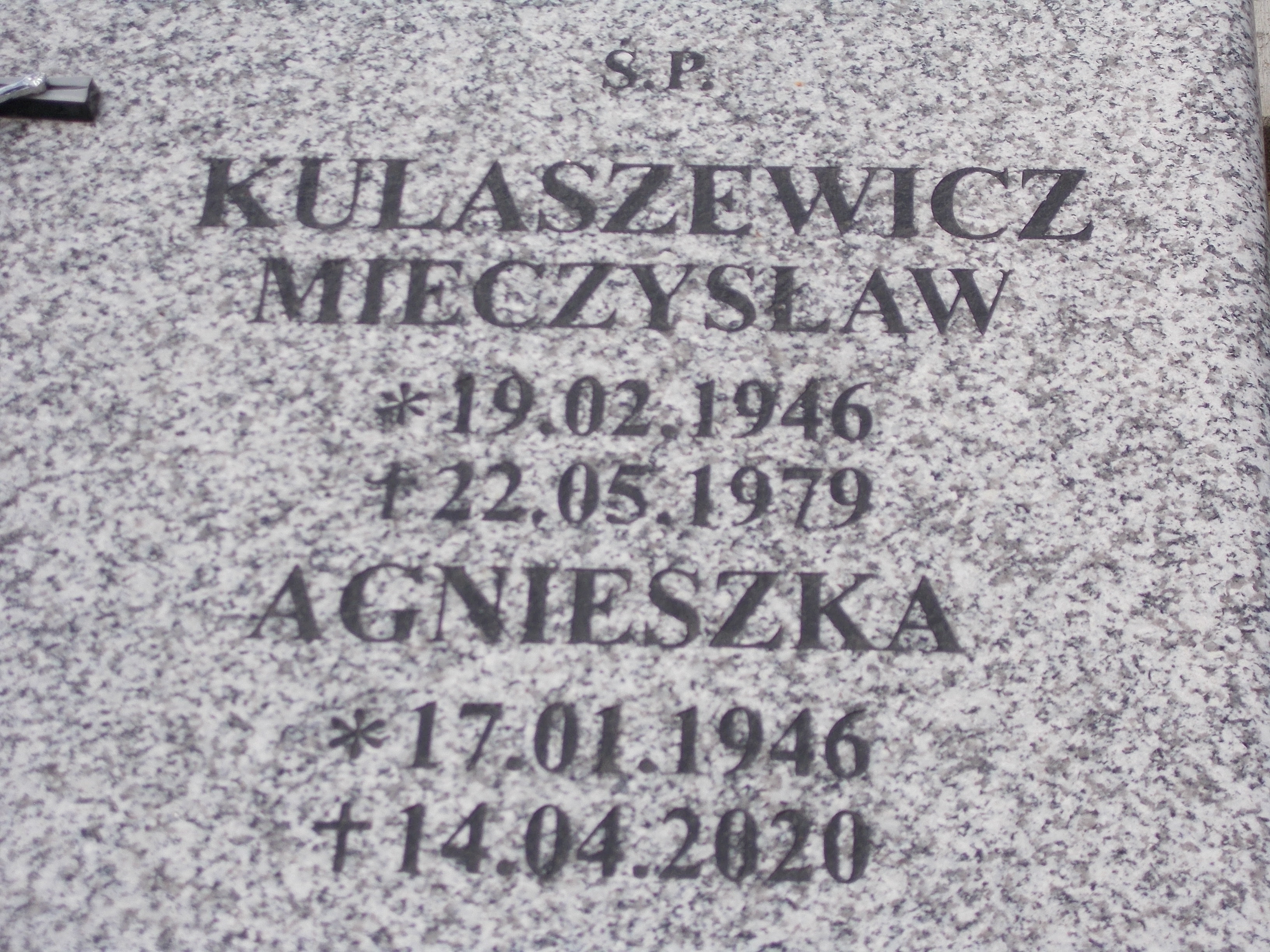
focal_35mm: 113
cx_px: 635
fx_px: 4146
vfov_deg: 13.1
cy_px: 476
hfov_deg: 17.4
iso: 80
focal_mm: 20.1
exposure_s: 1/250
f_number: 6
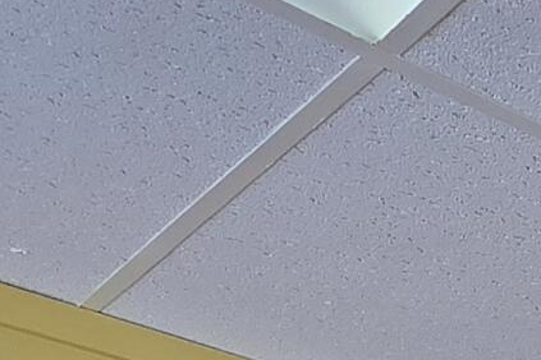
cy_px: 1286
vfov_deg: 9.0
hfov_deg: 18.4
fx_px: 1443
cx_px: 854
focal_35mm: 96
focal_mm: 2.2
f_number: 2.2
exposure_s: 1/60
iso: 64
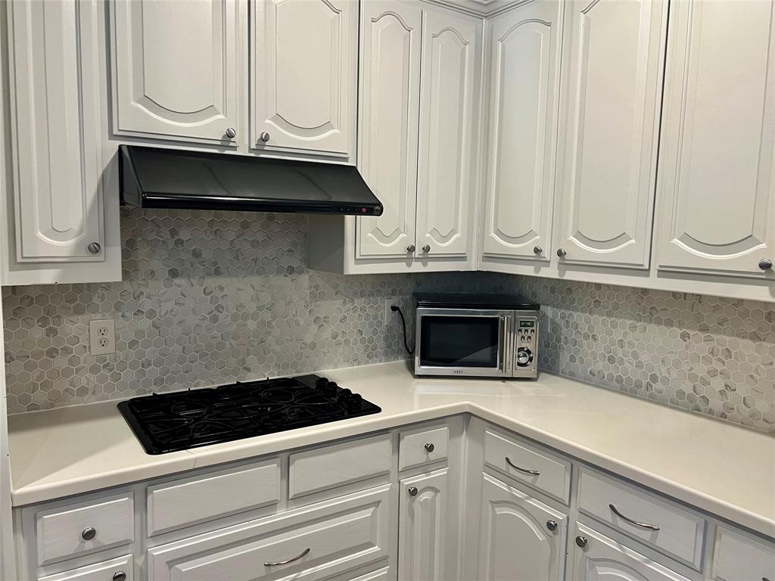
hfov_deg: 67.3
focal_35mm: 26
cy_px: 290
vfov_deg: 53.1
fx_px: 582
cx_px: 388
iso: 80
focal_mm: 5.7
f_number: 1.5
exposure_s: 1/60
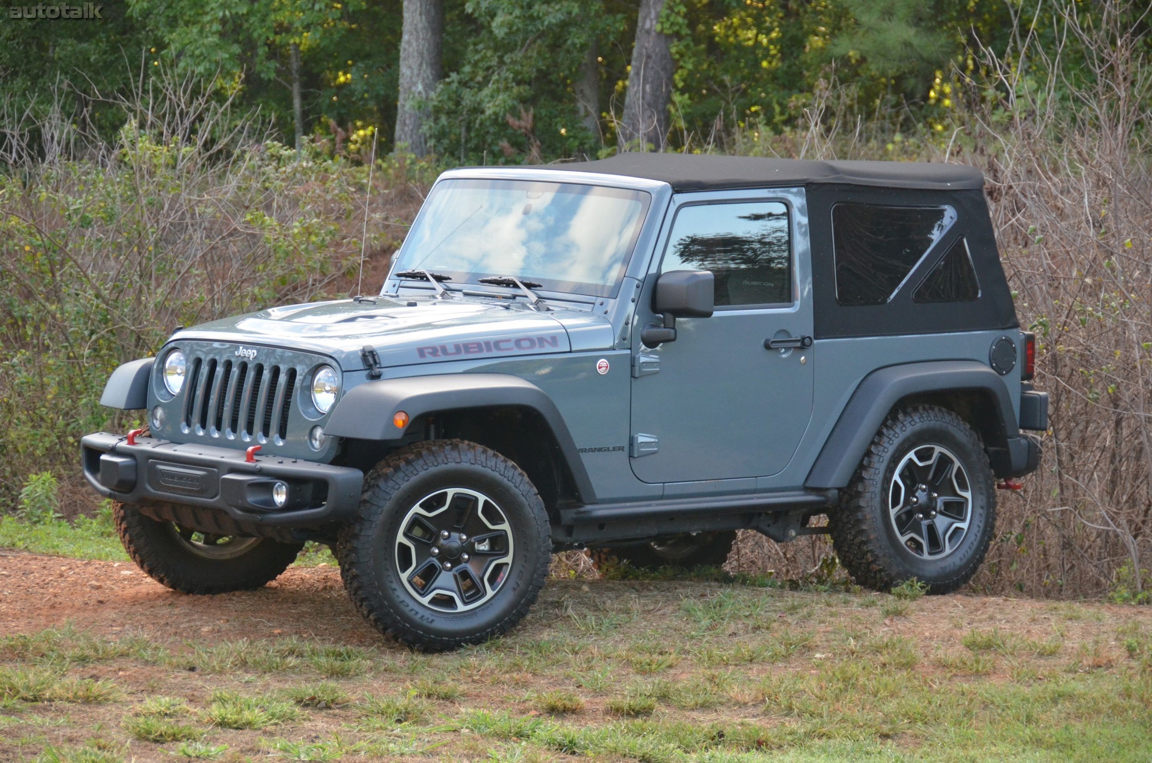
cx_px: 576
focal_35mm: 158
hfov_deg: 13.1
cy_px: 382
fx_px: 5030
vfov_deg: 8.7
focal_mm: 105
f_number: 5.3
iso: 1400
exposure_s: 1/500
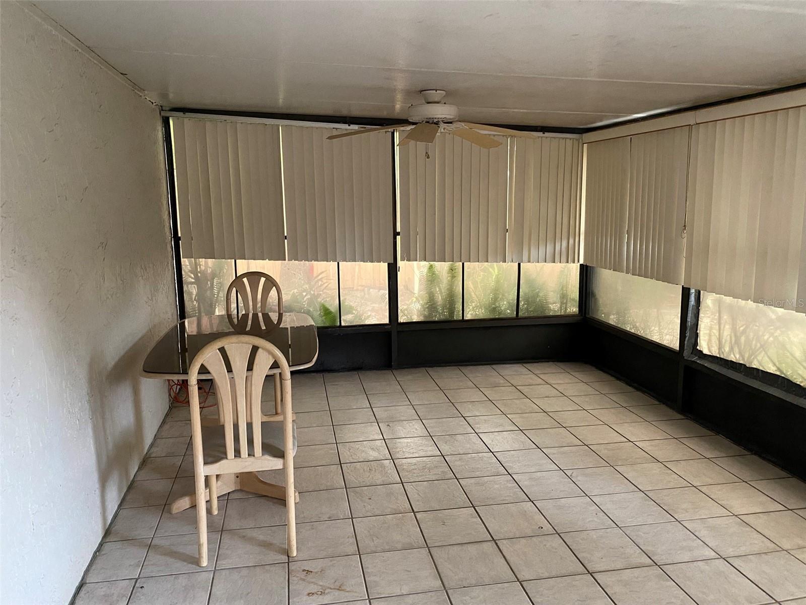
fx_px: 605
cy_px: 302
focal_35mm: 26
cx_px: 403
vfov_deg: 53.1
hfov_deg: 67.3
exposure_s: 1/40
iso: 500
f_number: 1.8
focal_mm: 4.25
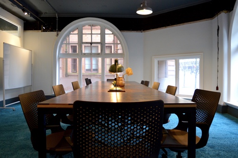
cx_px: 119
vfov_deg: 47.8
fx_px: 178
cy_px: 79
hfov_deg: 67.4
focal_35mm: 27
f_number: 3.5
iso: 800
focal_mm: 18
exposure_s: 1/60
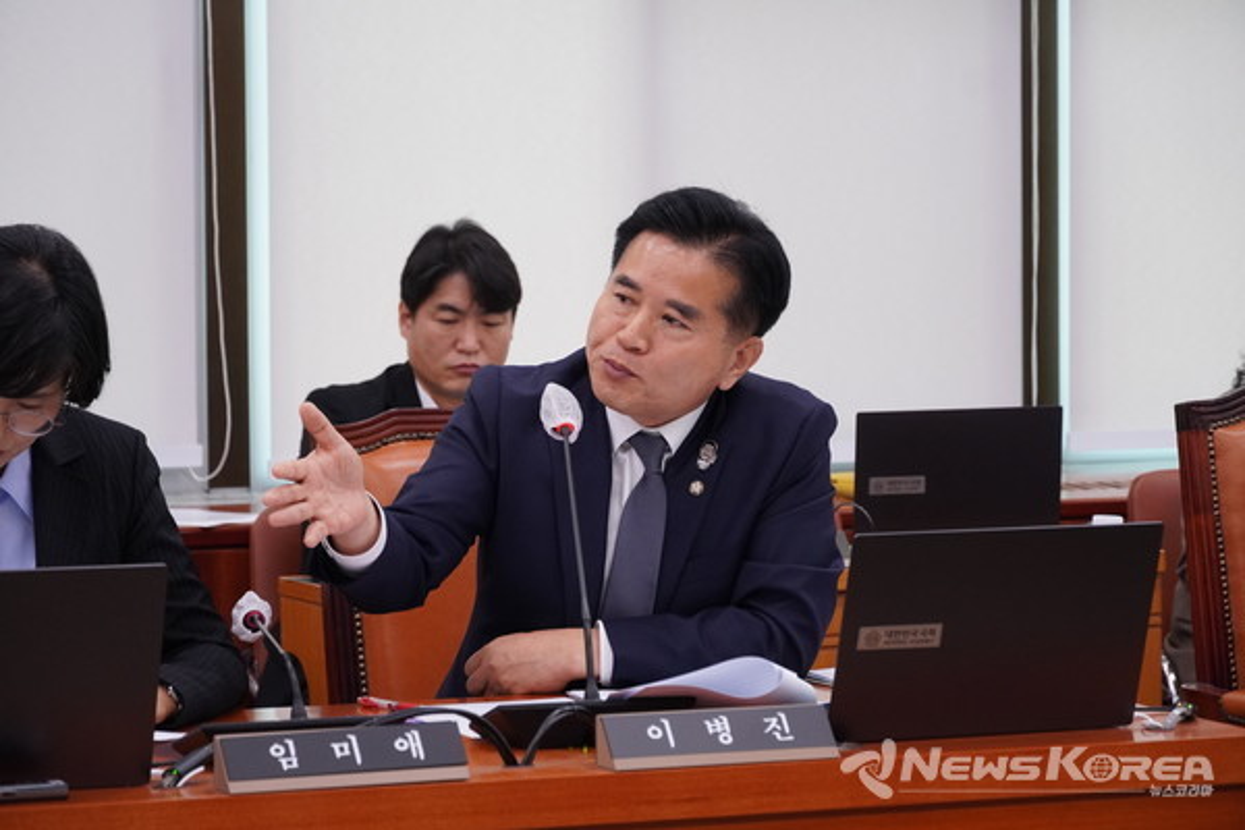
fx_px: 4150
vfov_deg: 11.4
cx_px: 622
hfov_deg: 17.1
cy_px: 415
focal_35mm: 120
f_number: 5.6
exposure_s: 1/125
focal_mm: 80
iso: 1600
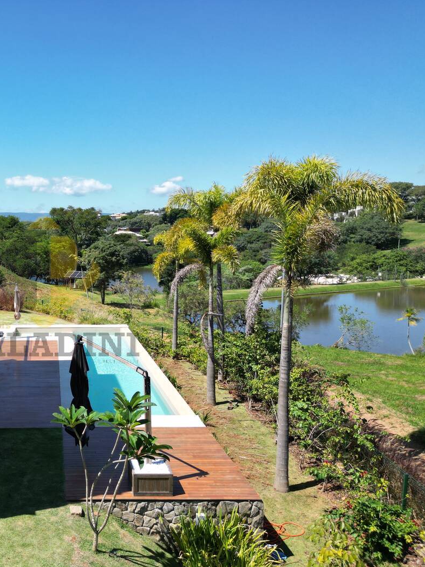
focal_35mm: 33
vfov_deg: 55.4
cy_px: 289
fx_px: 540
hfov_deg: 40.1
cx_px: 51
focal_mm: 6.72
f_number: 1.7
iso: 120
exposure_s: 1/2500
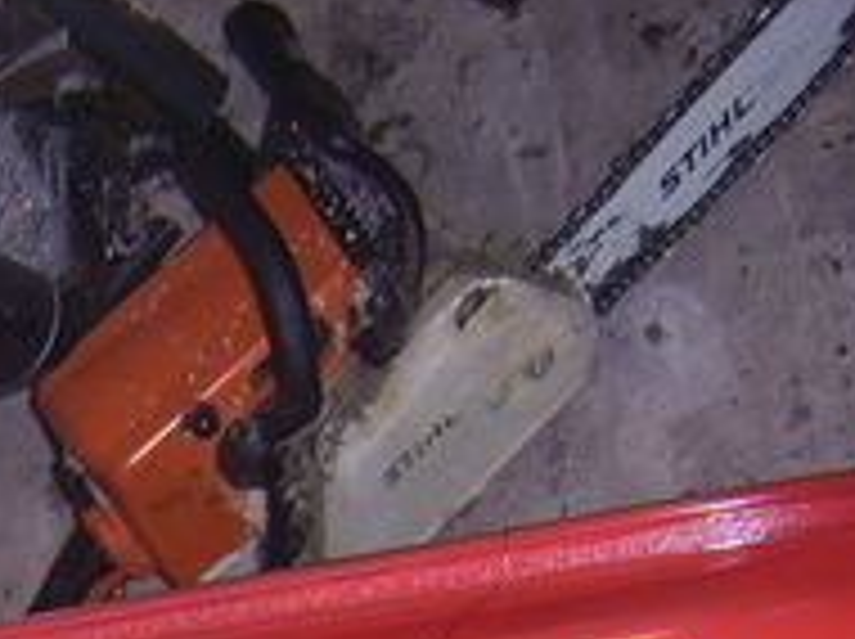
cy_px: 1058
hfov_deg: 15.9
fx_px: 2911
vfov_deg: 11.8
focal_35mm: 118
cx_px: -234
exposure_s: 1/30
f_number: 2.8
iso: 100
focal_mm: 5.95
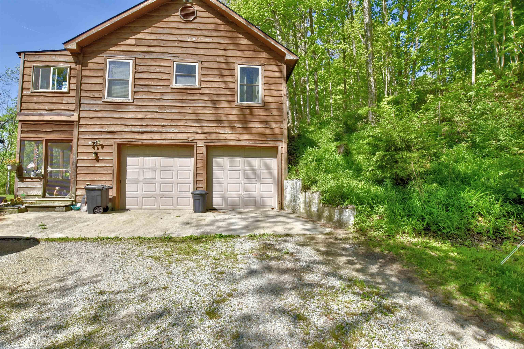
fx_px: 218
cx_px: 262
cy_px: 174
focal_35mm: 15
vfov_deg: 77.3
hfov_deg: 100.4
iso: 200
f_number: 8
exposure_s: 1/400
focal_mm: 10
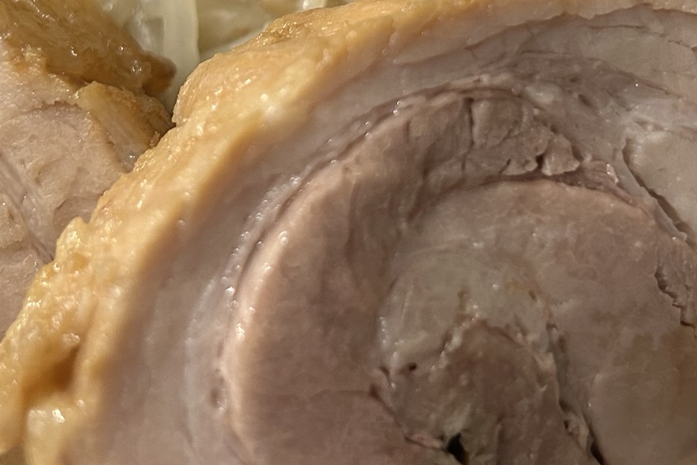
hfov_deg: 30.8
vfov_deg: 20.6
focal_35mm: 65
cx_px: 244
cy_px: 64
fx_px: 1259
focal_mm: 5.7
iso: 200
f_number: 1.5
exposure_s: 1/50
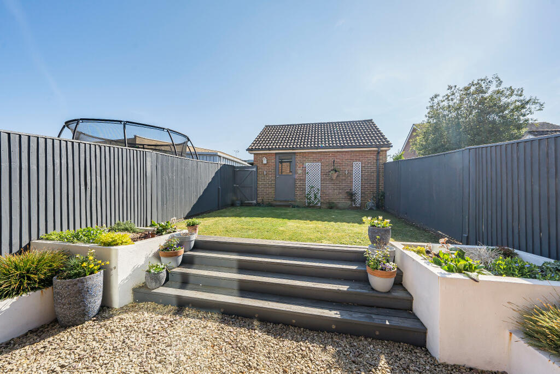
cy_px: 187
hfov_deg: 112.6
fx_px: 187
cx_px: 280
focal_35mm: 12
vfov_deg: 90.0
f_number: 9
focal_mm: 12
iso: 320
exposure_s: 1/500
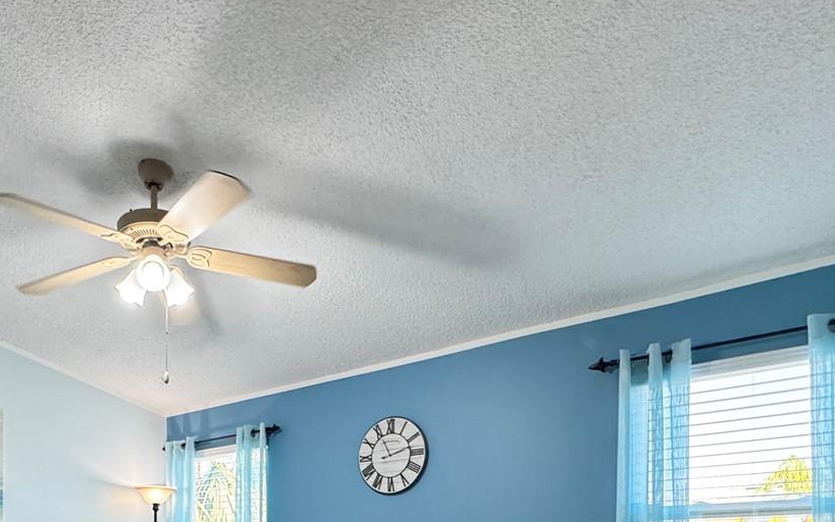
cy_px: 570
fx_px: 660
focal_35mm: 29
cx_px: 259
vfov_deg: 36.7
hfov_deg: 62.5
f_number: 2.2
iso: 320
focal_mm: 2.22
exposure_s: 1/120
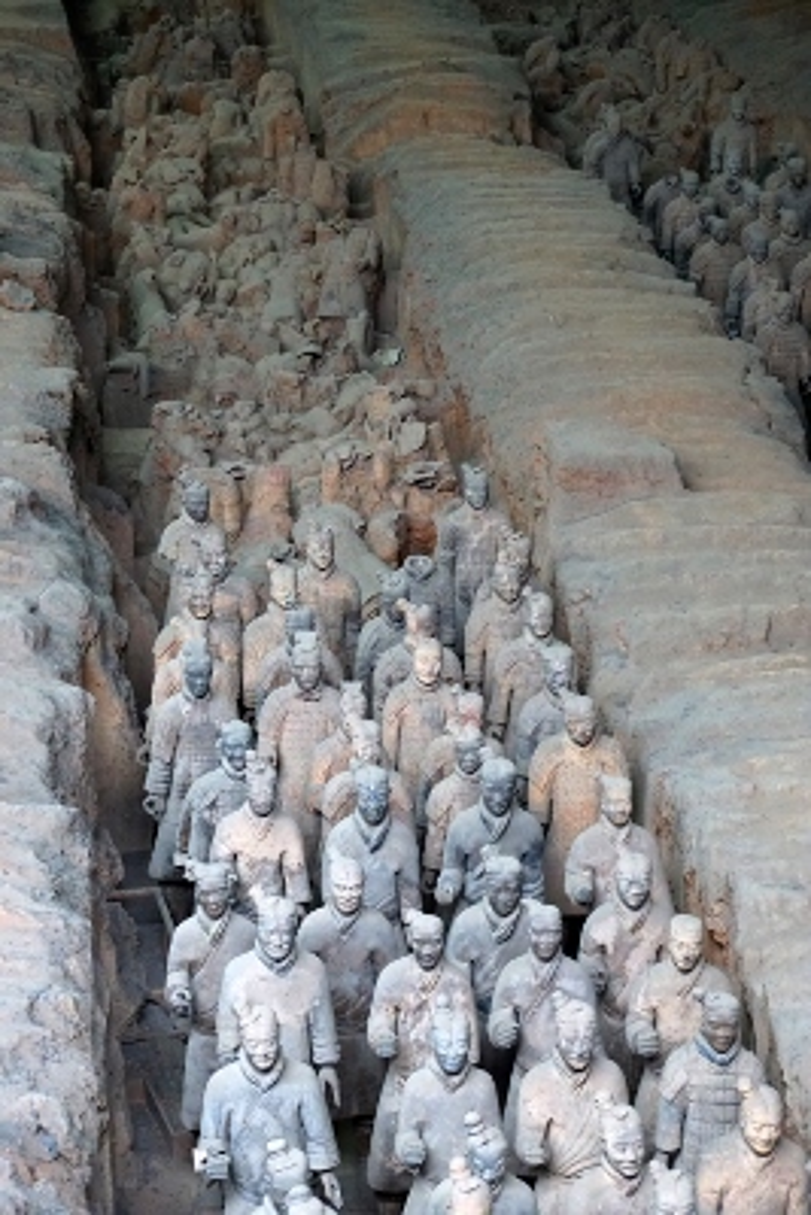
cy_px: 608
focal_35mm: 105
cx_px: 406
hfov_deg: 13.1
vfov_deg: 19.4
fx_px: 3545
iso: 2000
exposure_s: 1/125
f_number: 5.6
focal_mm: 70
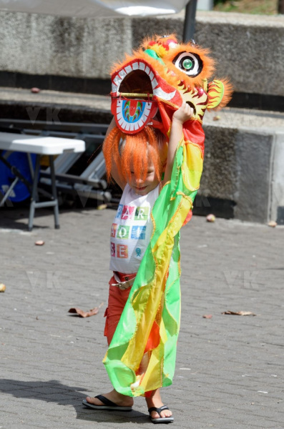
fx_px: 3301
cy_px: 214
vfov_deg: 7.4
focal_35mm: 278
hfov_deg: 4.9
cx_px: 142
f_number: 8
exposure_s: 1/400
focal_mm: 185
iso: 400
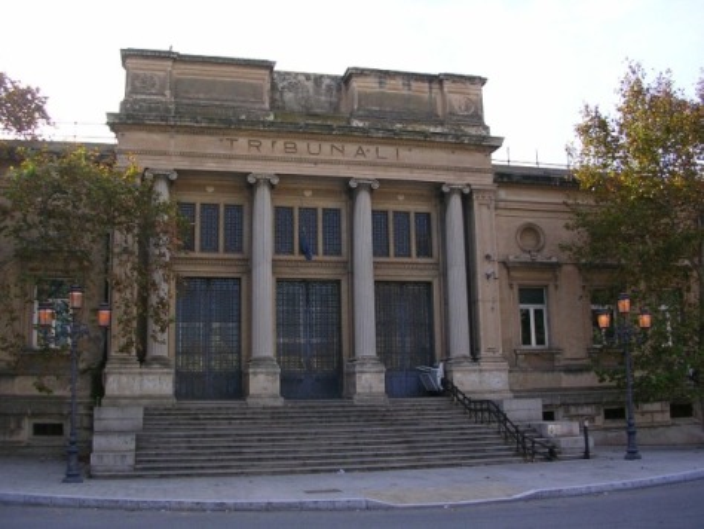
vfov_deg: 37.8
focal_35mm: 38
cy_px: 264
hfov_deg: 49.0
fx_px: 773
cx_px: 352
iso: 50
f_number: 2.8
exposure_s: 1/556
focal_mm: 5.8
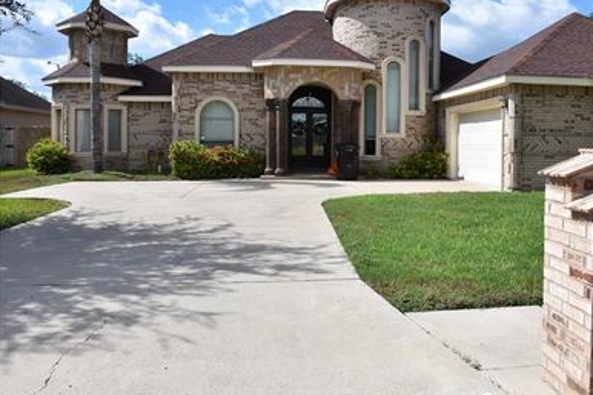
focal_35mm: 35
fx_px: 576
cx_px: 383
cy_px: 150
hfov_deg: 53.6
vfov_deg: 37.6
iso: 160
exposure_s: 1/500
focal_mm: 18
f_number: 8
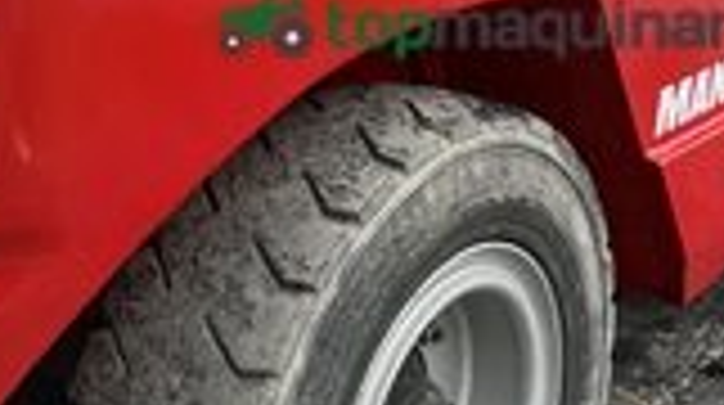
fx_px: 1284
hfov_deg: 30.9
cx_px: 555
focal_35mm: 67
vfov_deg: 17.6
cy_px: 22
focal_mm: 6.76
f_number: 1.78
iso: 100
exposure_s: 1/1437
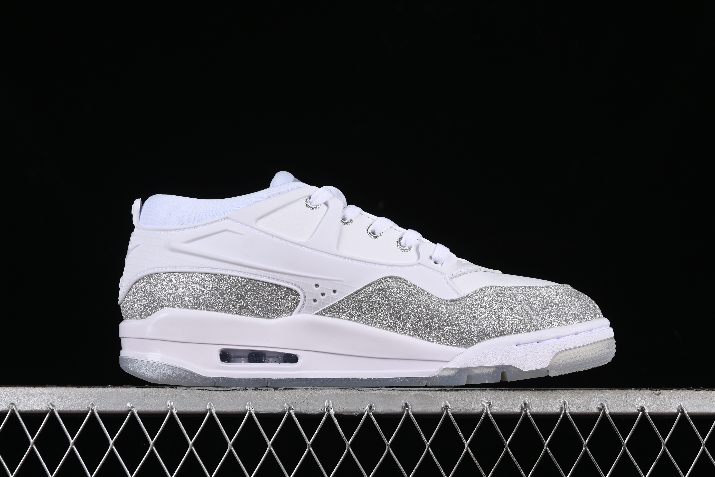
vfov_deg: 18.2
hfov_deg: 27.0
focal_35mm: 75
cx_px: 358
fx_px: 1489
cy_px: 238
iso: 160
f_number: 8
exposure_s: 1/100
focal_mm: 50
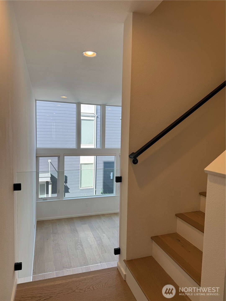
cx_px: 113
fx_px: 209
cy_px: 150
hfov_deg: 56.8
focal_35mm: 24
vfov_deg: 71.6
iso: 100
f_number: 1.78
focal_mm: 6.76
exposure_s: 1/339
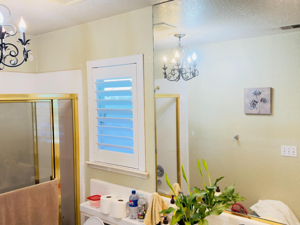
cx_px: 150
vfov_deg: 42.9
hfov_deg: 55.4
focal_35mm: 33
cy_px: 112
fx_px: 286
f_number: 1.78
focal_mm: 6.76
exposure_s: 1/120
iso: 320
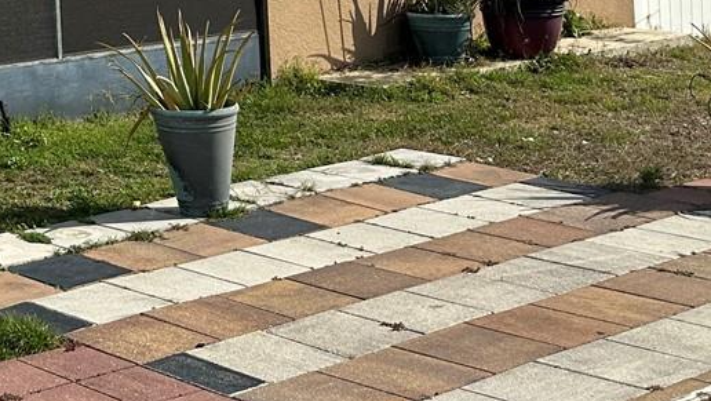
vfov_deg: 14.0
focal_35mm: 81
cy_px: -197
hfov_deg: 22.8
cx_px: -255
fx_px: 1528
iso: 80
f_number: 1.78
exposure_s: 1/5848
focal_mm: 6.86
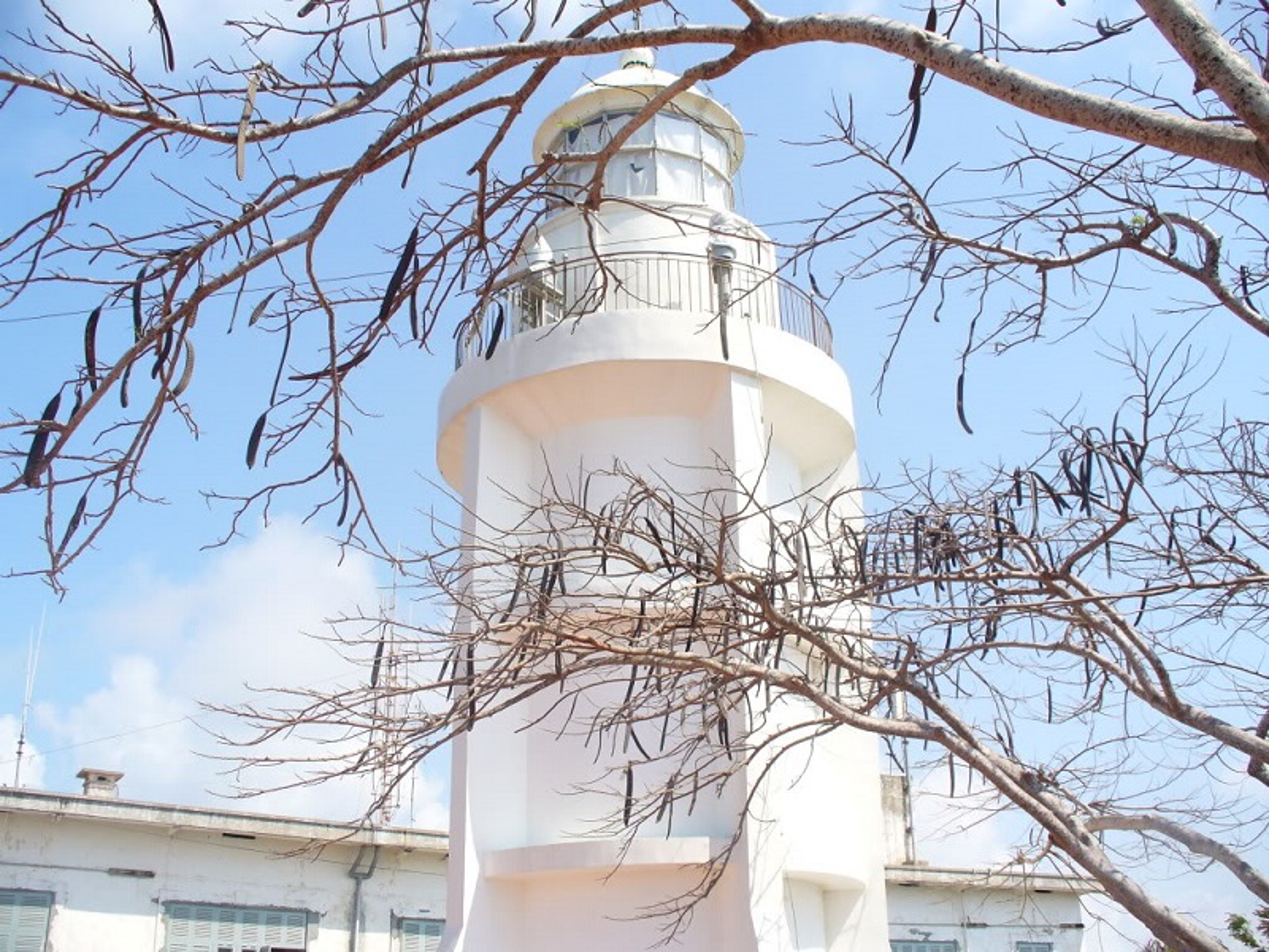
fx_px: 1356
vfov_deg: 38.7
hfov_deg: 50.1
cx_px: 634
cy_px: 476
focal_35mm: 37
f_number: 5.6
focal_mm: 6.1
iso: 80
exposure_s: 1/250
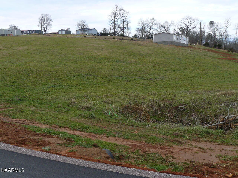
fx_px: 248
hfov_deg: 51.4
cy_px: 89
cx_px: 119
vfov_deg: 39.7
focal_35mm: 36
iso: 100
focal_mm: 6
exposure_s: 1/200
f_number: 4.5
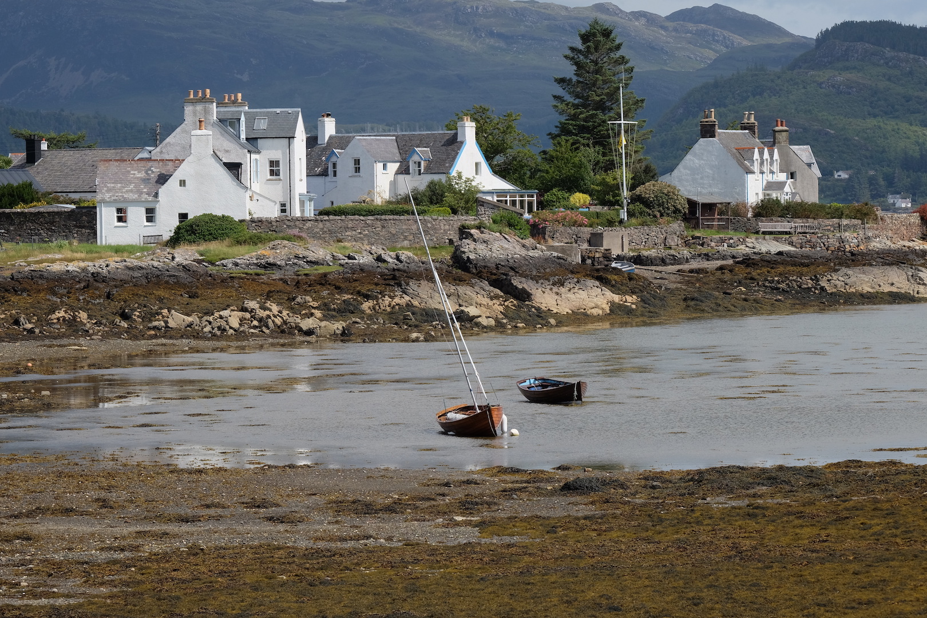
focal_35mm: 173
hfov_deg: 11.9
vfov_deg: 7.9
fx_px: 4454
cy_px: 309
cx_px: 464
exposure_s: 1/450
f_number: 10
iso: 400
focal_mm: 115.3
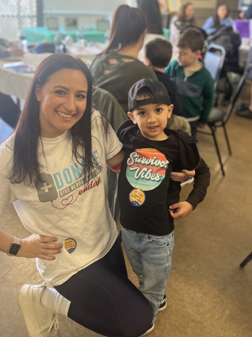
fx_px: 330
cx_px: 130
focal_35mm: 34
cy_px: 120
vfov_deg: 53.2
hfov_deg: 41.8
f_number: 1.6
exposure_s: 1/60
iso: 200
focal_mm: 5.1
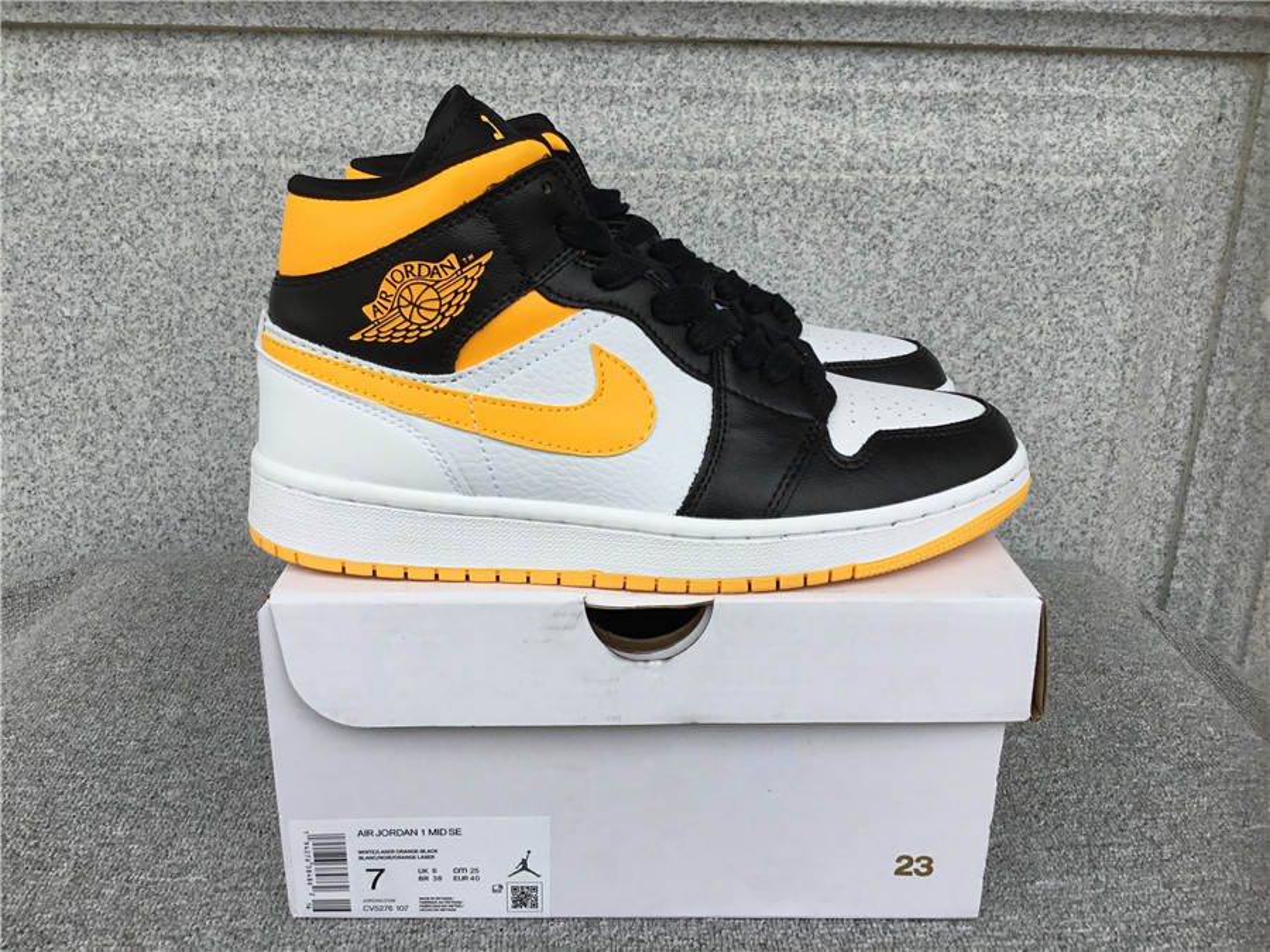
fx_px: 1137
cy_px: 476
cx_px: 635
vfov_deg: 45.4
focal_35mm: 31
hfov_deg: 58.4
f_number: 2.4
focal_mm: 3.3
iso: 25
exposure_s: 1/206
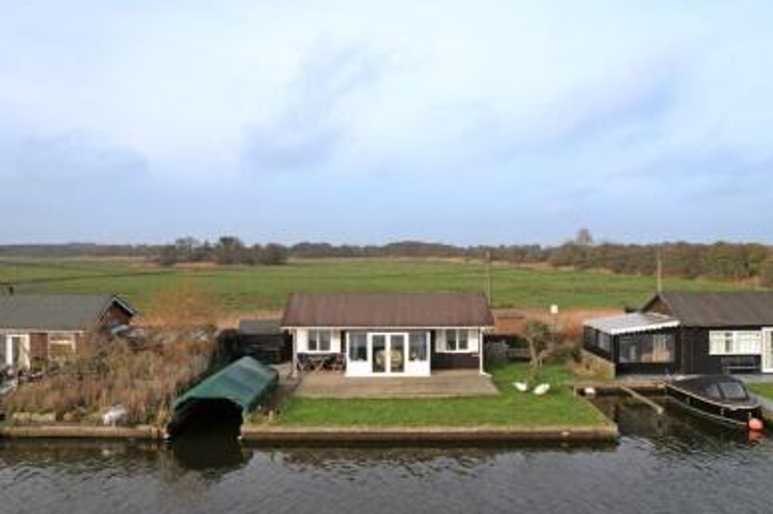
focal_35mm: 27
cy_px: 258
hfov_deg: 67.4
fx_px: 579
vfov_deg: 47.9
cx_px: 394
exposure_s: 1/240
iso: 100
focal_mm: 8.38
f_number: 2.8
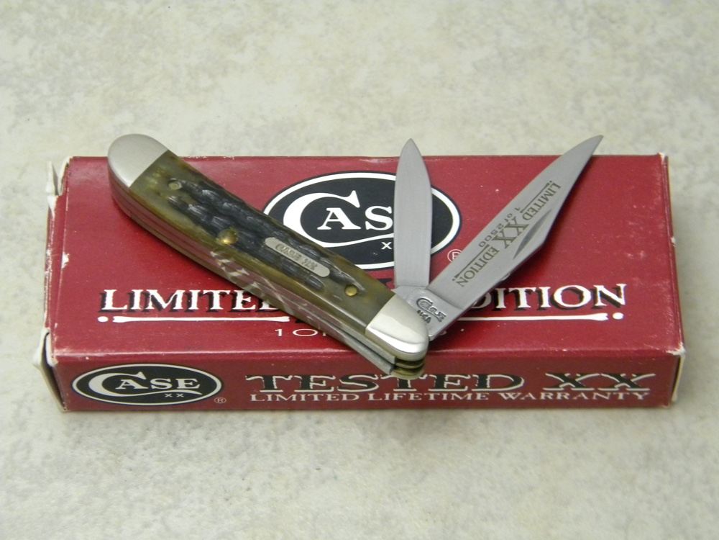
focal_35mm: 83
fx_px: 1724
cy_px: 270
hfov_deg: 23.6
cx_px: 360
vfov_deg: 17.8
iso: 400
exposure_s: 1/24.1
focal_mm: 15.1
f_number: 4.5
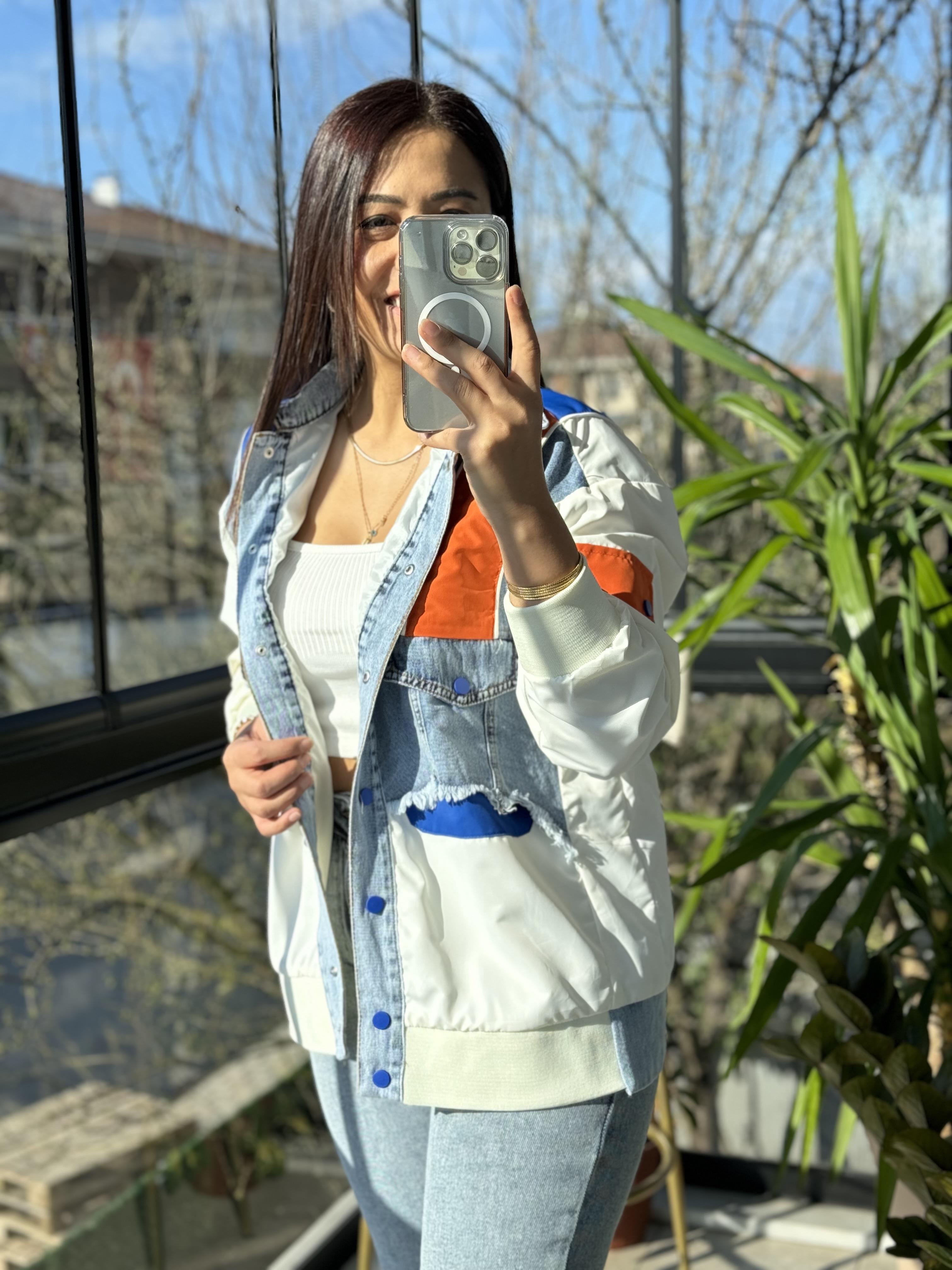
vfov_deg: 39.7
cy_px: 635
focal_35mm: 48
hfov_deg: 30.3
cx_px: 476
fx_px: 1760
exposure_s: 1/1011
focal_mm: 6.86
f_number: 1.78
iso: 64
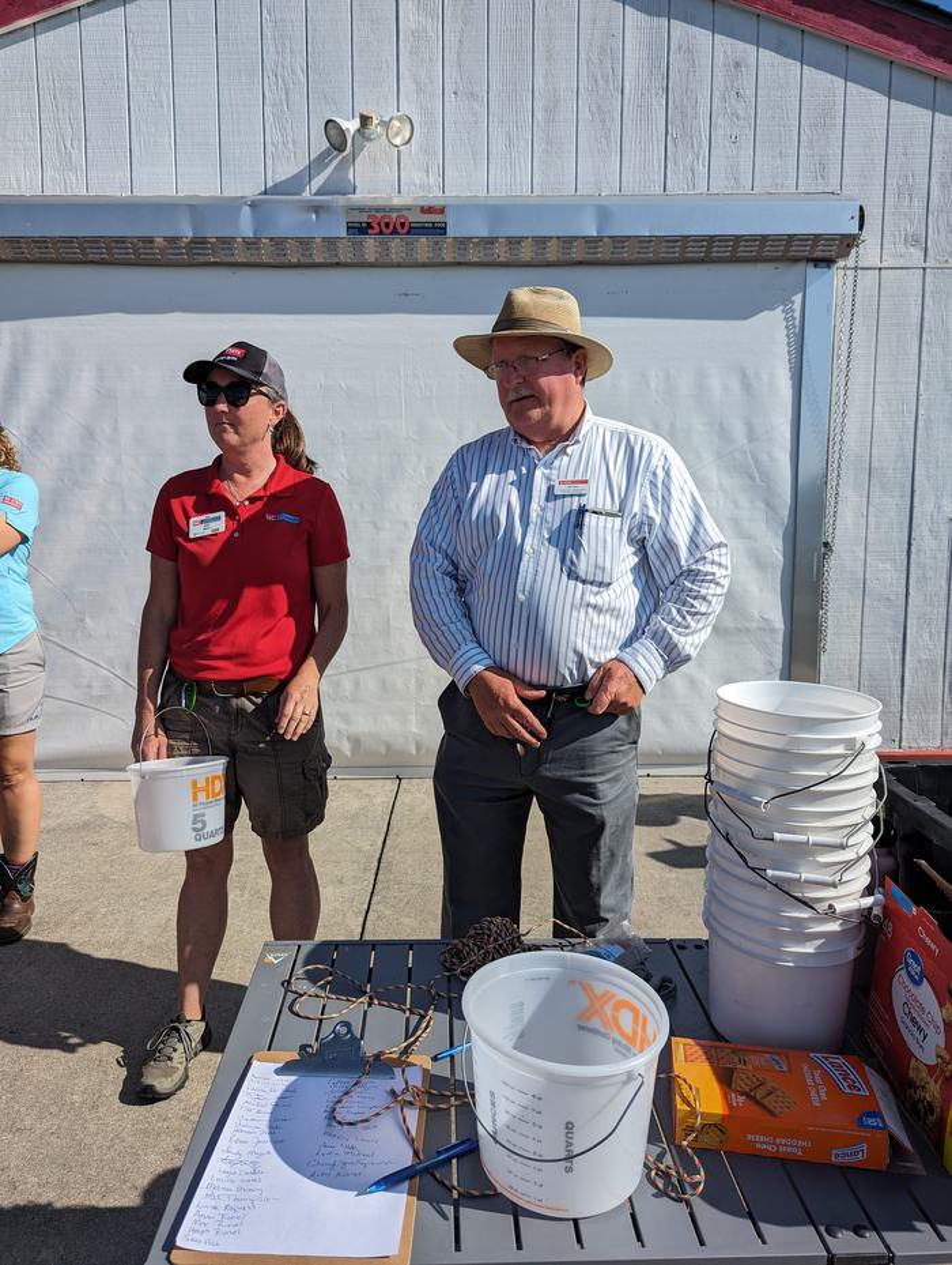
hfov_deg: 57.0
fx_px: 877
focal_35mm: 24
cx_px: 476
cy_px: 632
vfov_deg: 71.5
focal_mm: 6.81
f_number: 1.85
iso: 45
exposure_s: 1/3534
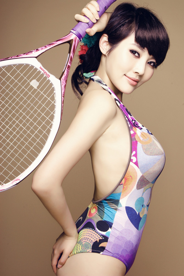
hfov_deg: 20.2
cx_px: 92
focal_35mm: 68
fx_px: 516
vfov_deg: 29.8
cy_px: 138
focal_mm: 45
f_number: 11
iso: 100
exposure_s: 1/125
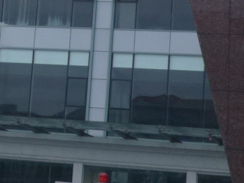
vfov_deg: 8.9
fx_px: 1141
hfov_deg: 11.7
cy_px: -92
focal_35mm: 162
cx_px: -127
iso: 100
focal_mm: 5.5
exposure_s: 1/30
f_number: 2.8
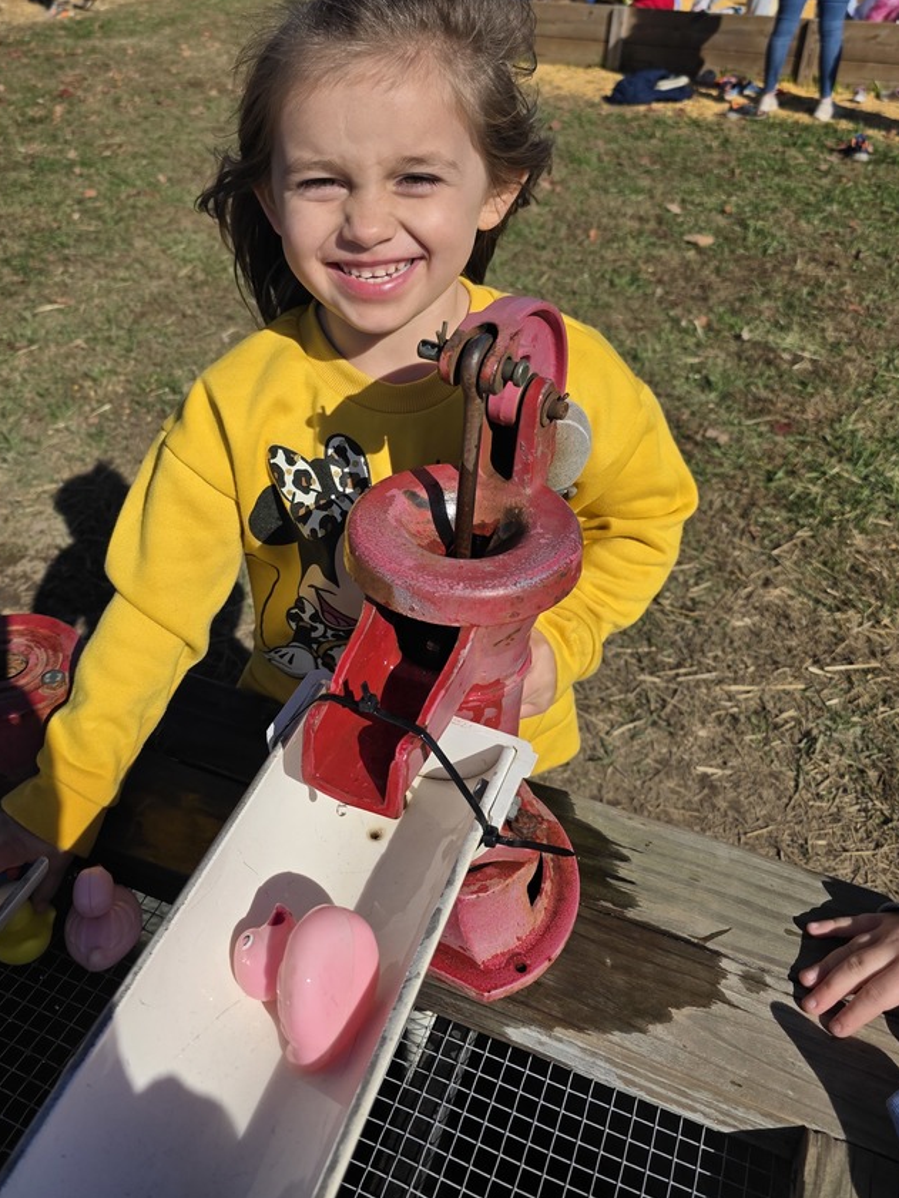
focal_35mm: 28
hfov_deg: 49.6
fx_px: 969
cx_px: 395
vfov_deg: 63.2
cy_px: 521
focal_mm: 6.3
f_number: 1.7
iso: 50
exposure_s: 1/7944
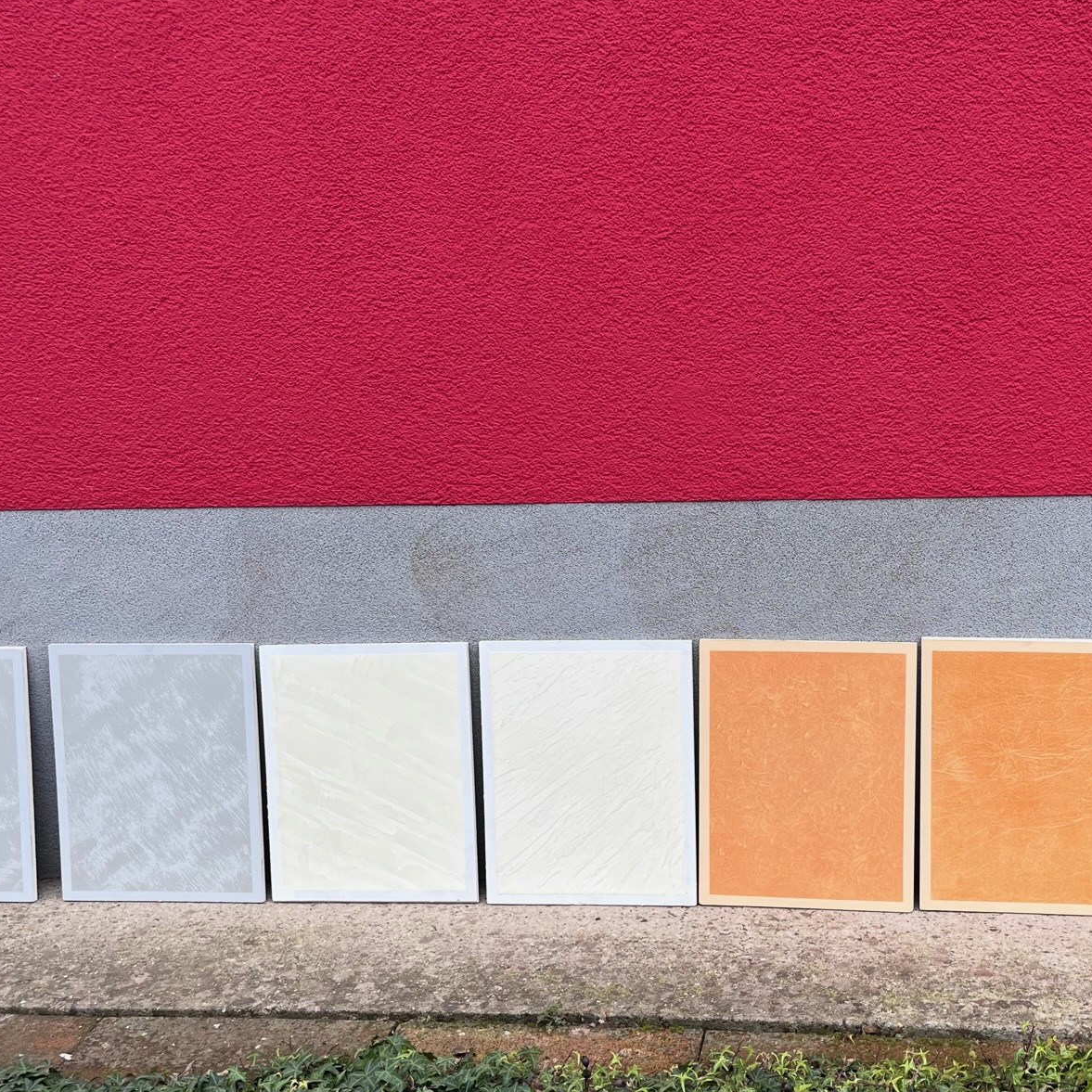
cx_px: 762
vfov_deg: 41.8
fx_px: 1428
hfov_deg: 41.1
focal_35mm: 40
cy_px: 610
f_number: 1.6
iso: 40
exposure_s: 1/122
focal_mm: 5.1
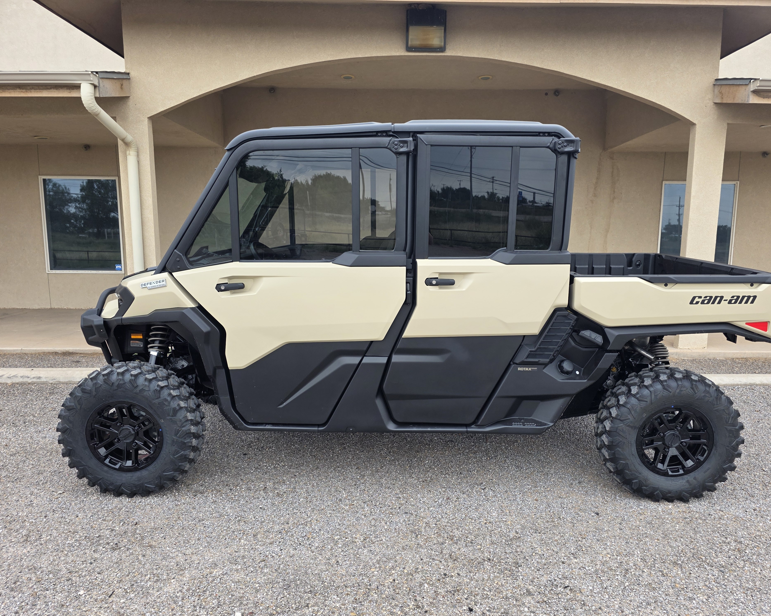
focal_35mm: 24
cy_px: 309
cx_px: 409
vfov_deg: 58.8
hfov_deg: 70.2
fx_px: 548
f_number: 1.7
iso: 40
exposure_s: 1/359
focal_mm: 6.3
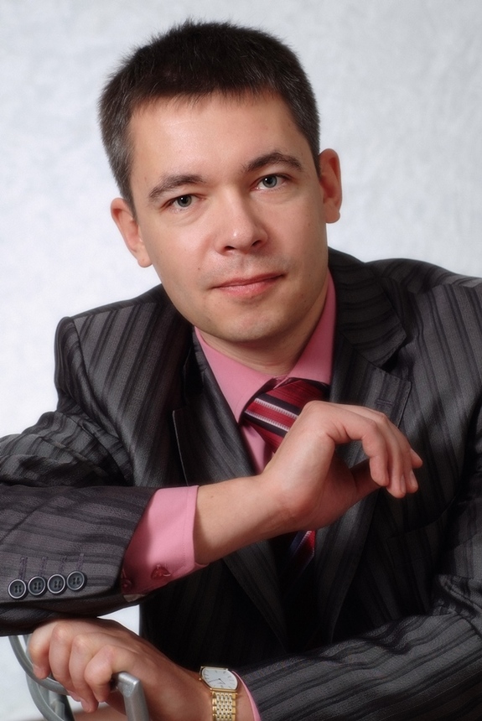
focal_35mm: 75
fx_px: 1503
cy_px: 360
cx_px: 241
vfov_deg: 27.0
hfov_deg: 18.2
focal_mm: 50
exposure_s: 1/200
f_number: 4.5
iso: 100
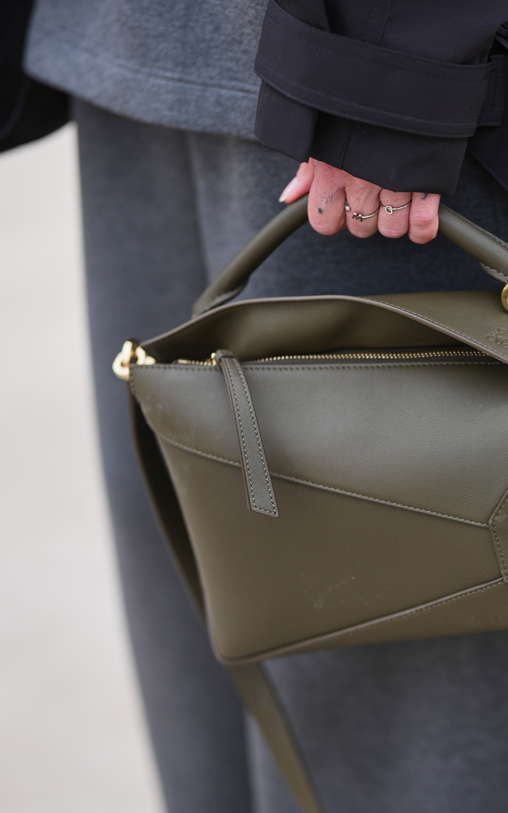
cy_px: 406
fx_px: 2880
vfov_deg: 16.1
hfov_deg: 10.0
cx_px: 489
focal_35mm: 130
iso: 160
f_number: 1.4
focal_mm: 85
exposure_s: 1/2000
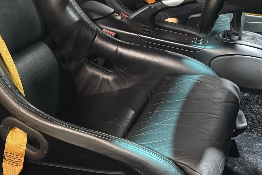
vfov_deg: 23.8
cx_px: 111
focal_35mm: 54
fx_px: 393
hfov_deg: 36.8
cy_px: -6
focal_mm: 6.76
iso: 1000
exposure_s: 1/33
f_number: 1.78
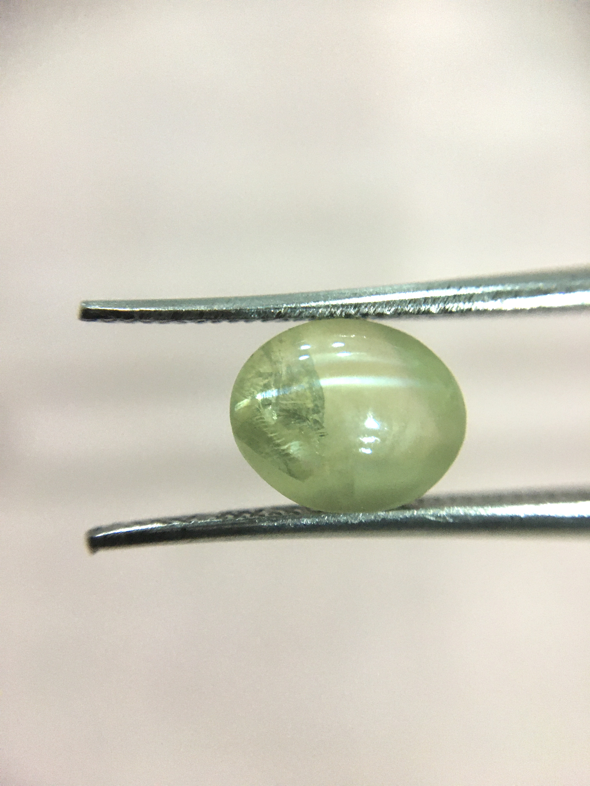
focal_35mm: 29
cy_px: 393
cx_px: 295
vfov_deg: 61.7
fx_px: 659
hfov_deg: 48.2
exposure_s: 1/17
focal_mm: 4.15
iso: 200
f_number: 2.2
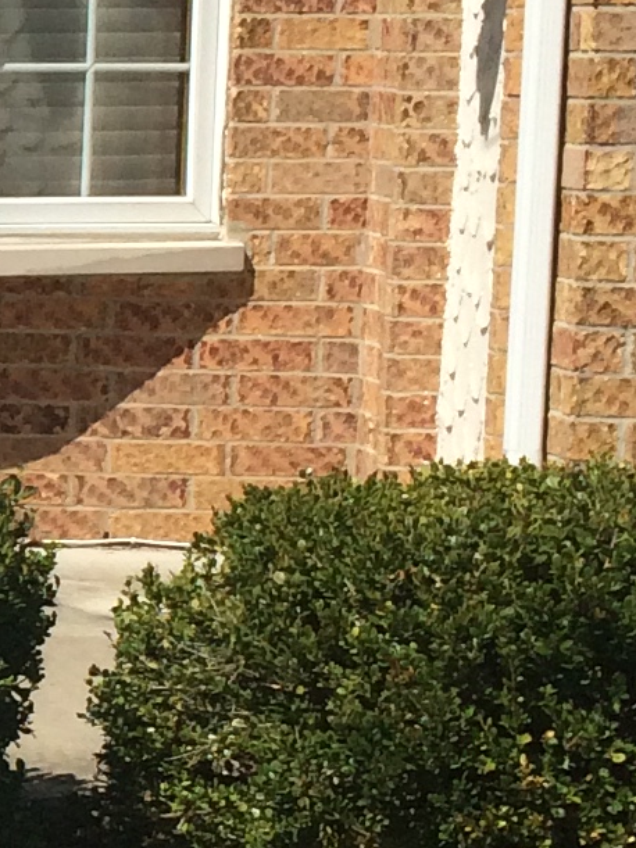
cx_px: -950
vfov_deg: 12.7
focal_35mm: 155
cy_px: 448
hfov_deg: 8.6
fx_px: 3798
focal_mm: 4.15
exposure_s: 1/4566
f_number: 2.2
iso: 40
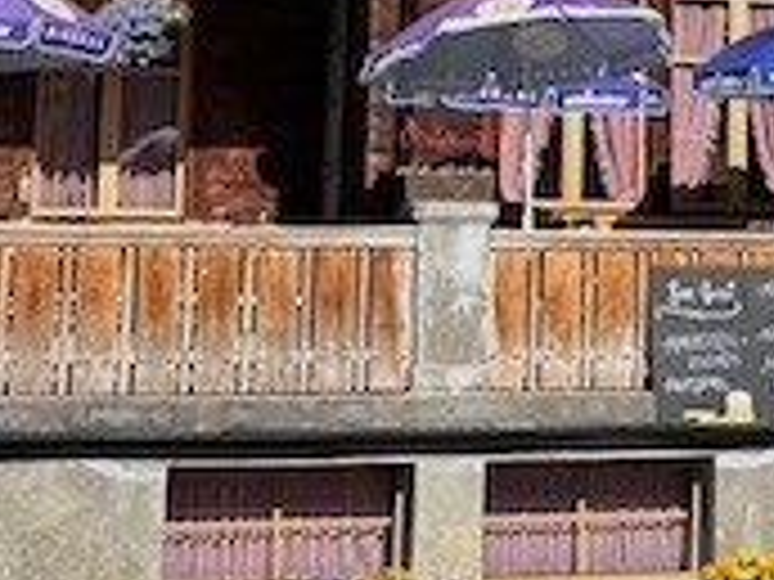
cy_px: -148
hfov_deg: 15.9
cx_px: 828
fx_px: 2706
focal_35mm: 121
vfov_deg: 11.9
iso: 50
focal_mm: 5.7
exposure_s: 1/2994
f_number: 1.5
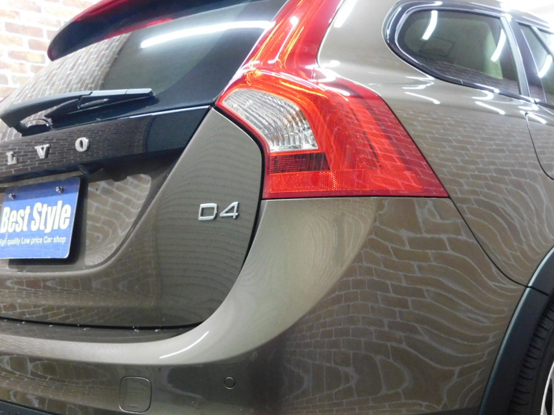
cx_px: 353
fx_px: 640
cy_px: 277
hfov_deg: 46.3
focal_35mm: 40
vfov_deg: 35.6
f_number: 3
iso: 400
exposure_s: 1/20
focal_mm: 4
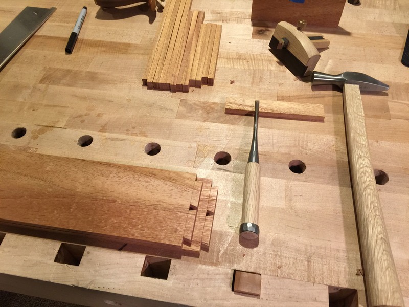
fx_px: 343
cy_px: 154
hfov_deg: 61.7
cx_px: 204
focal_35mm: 29
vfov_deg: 48.2
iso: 64
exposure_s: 1/15
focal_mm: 4.15
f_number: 2.2
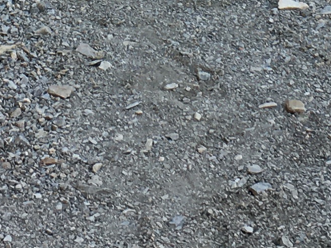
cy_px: -297
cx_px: 136
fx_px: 1712
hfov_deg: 11.0
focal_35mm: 179
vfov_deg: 7.8
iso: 25
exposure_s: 1/120
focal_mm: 4.15
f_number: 2.2
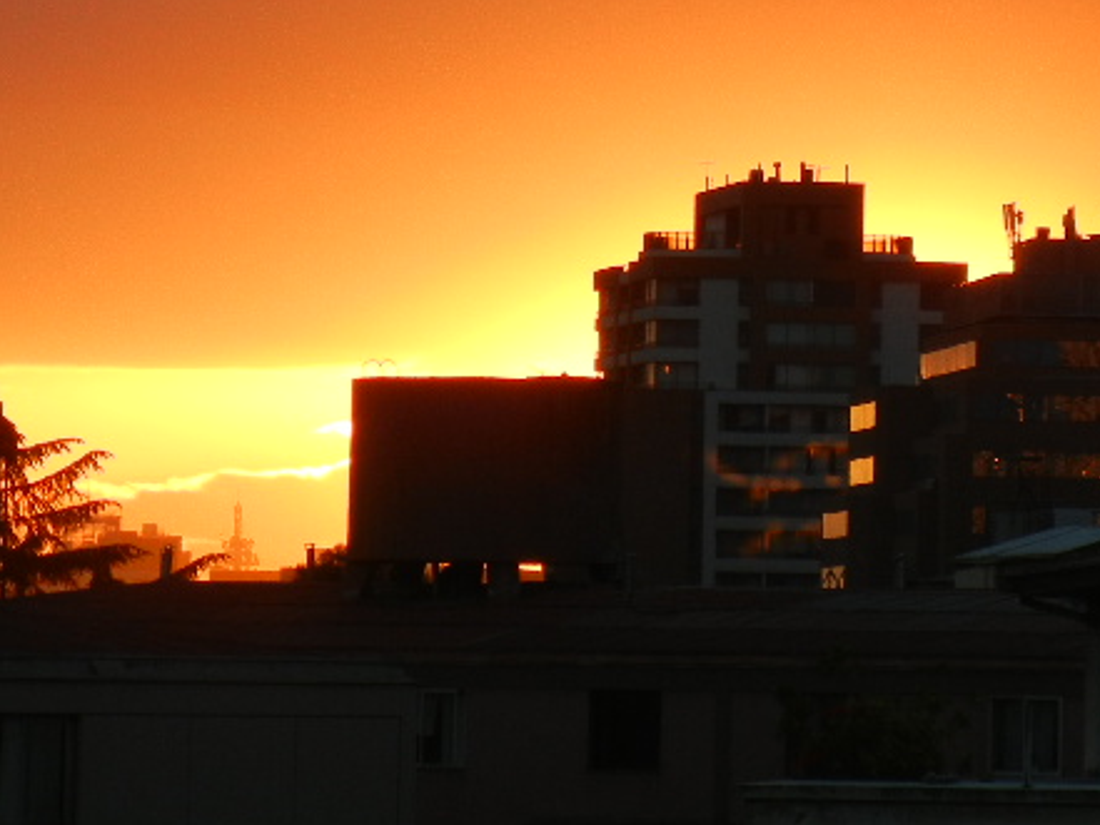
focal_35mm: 404
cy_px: -25
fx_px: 12841
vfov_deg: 3.7
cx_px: 955
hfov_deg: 4.9
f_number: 4.6
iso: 160
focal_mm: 31.4
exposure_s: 1/280
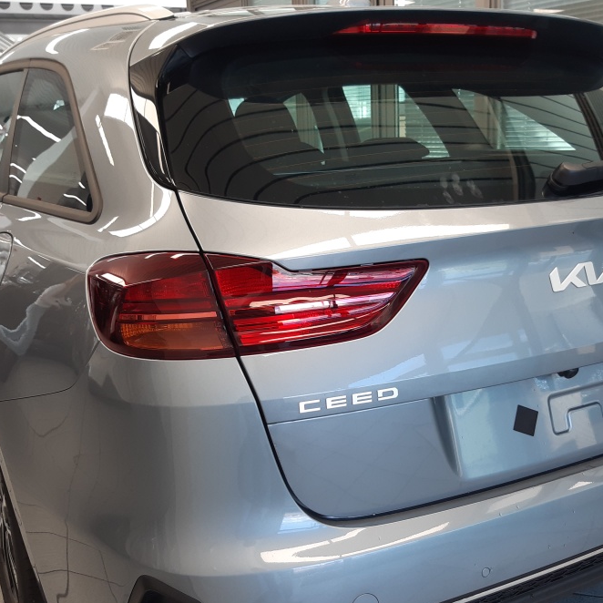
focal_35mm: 40
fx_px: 788
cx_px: 356
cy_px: 339
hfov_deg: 41.7
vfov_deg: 41.8
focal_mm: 3.92
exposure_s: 1/50
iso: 50
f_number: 1.7
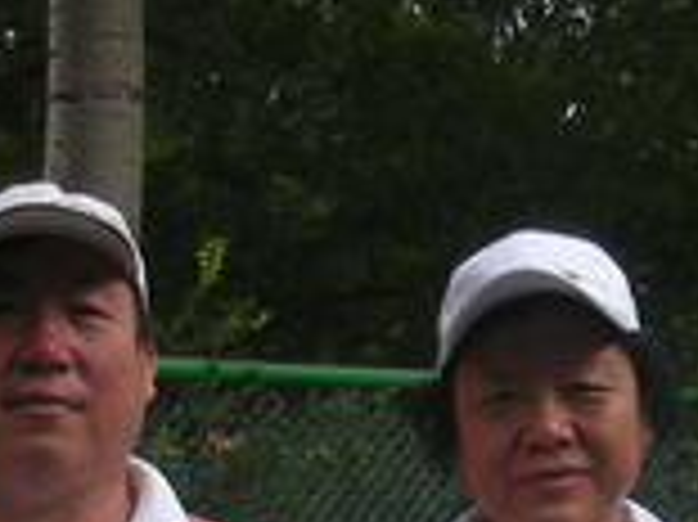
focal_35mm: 158
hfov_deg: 12.5
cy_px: 1172
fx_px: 3183
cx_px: 437
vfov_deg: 8.7
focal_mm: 5.8
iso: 50
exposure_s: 1/95
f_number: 2.8
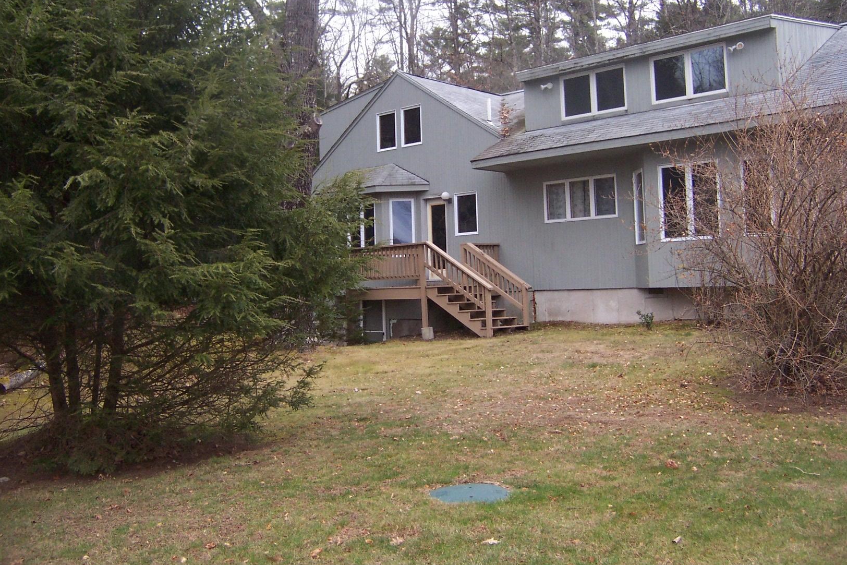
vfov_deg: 37.8
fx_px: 823
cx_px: 423
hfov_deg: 54.4
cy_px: 252
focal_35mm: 35
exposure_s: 1/60
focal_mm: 5.5
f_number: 2.8
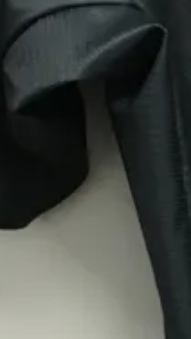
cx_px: 514
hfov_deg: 6.4
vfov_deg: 12.0
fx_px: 1609
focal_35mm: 179
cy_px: 224
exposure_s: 1/33
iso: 64
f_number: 2.2
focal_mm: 4.15
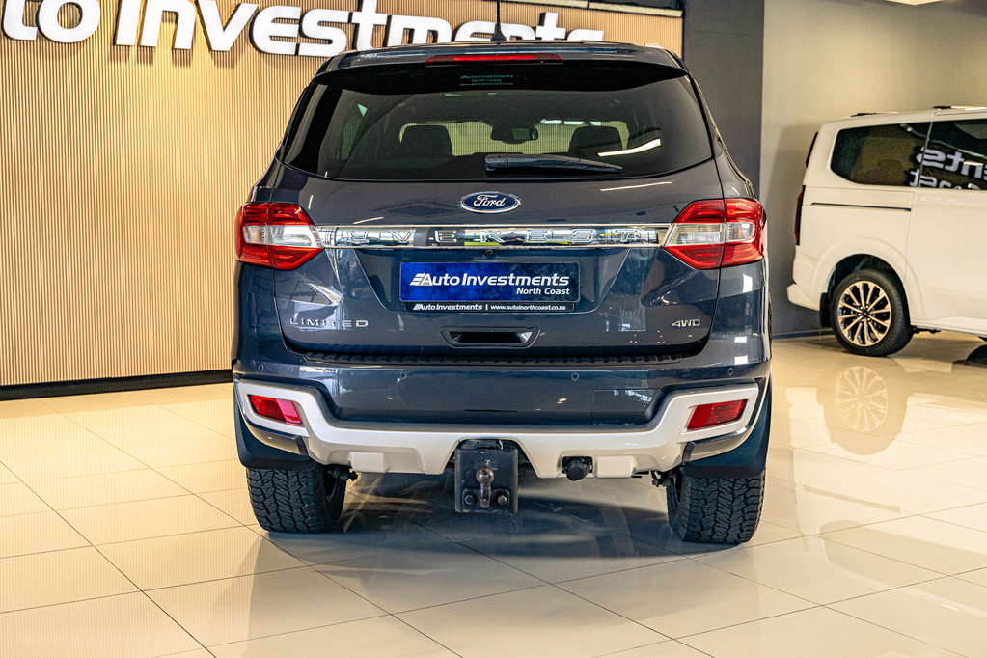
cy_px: 329
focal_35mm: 43
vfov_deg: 31.2
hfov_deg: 45.4
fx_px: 1179
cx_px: 494
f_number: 5
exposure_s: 1/125
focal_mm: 43
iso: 400
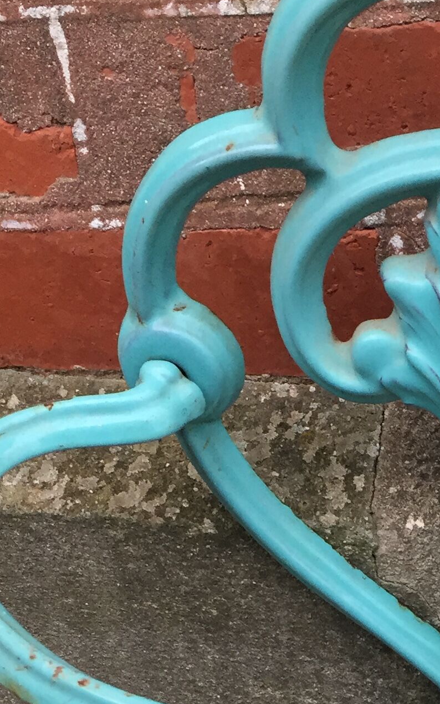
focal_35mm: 79
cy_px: 783
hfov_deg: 16.3
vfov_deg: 24.3
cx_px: 386
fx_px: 1515
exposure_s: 1/33
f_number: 2.2
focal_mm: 4.15
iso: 40
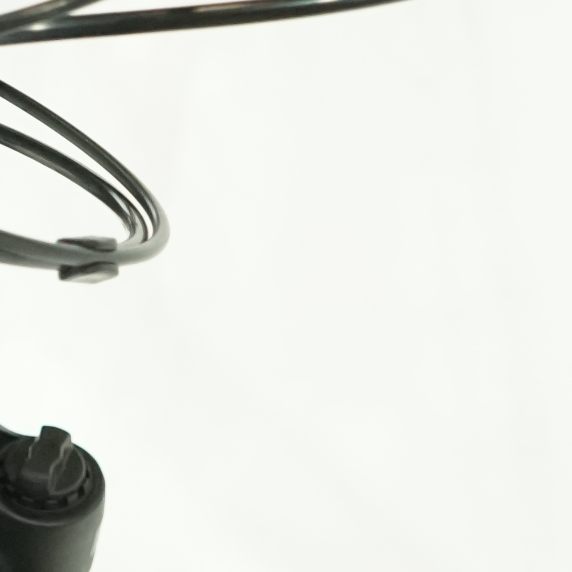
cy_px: 299
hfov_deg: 11.6
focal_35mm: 147
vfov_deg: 11.9
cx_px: -154
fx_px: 2748
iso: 2500
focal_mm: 29
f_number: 5
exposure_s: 1/200
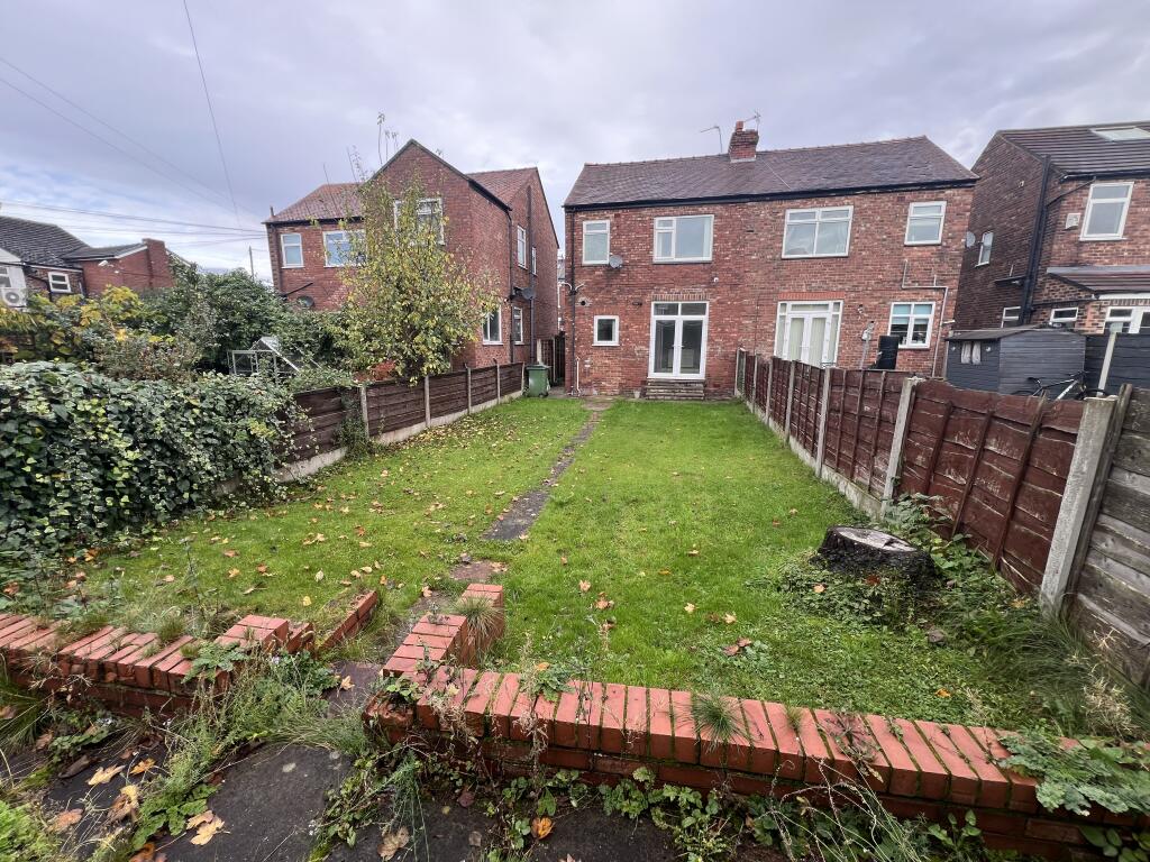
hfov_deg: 106.2
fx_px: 432
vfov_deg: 89.9
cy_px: 431
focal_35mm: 13
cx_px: 575
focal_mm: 1.57
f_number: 1.8
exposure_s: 1/138
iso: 32
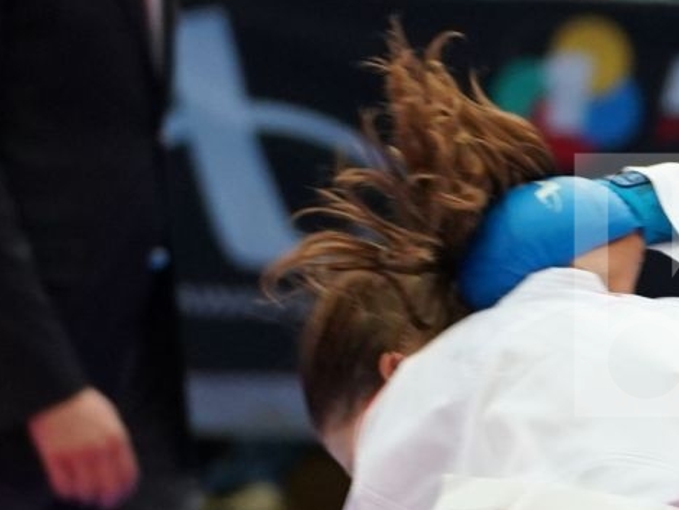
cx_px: 1200
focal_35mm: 579
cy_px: 285
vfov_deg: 2.6
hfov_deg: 3.4
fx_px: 11360
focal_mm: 105
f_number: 2.8
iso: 2000
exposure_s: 1/1000
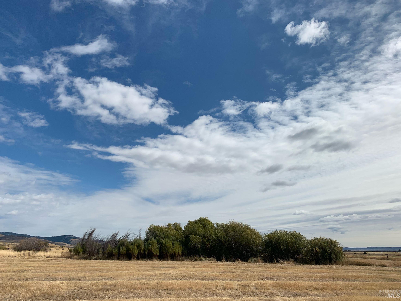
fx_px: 313
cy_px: 149
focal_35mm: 27
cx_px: 202
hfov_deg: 65.3
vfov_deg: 51.4
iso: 25
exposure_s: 1/7407
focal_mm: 4.25
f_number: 1.8
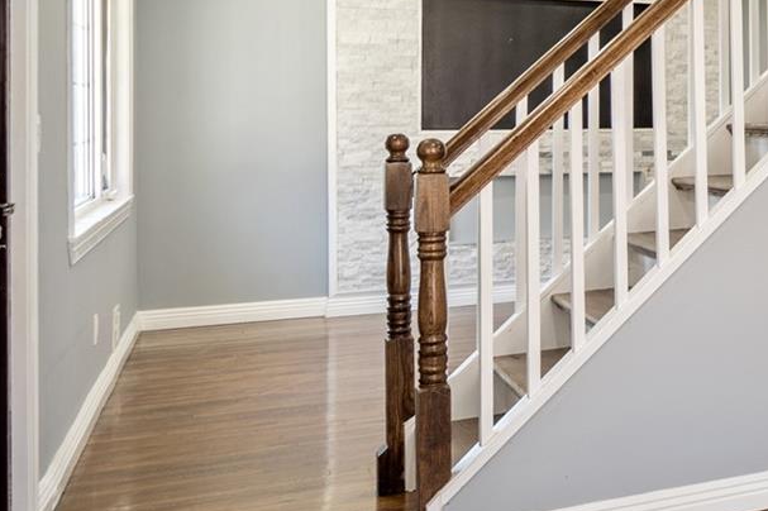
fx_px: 1151
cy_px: 84
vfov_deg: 24.5
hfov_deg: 25.4
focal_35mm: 54
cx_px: 1210
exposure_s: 1/10
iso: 200
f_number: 5.6
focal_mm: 16
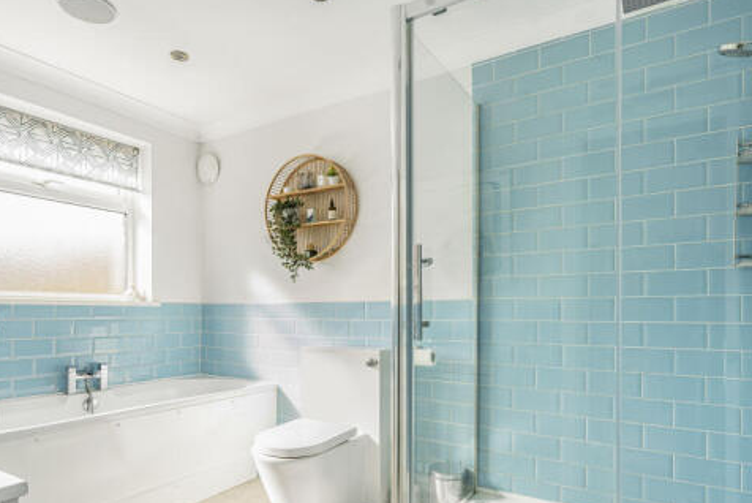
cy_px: 325
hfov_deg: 78.4
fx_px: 460
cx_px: 347
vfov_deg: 56.4
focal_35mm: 22
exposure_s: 1/50
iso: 400
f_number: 9
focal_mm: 16
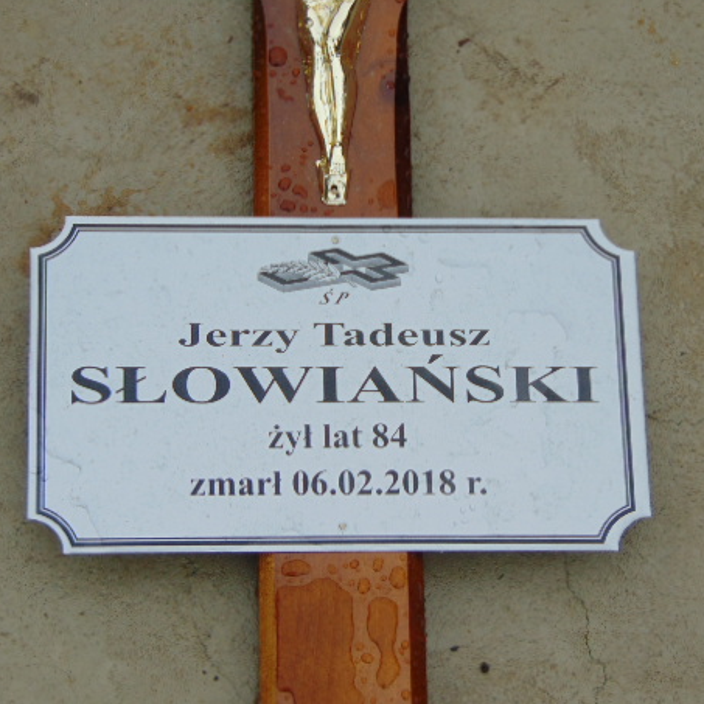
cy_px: 368
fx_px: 3106
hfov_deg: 12.9
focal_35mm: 135
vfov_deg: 12.9
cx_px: 371
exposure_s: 1/250
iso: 80
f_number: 3.9
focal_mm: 19.4
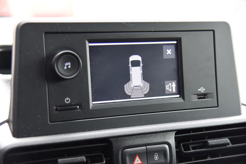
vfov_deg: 19.5
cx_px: 123
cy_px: 82
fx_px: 479
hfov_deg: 28.8
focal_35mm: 70
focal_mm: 70
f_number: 4
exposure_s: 1/30
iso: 500
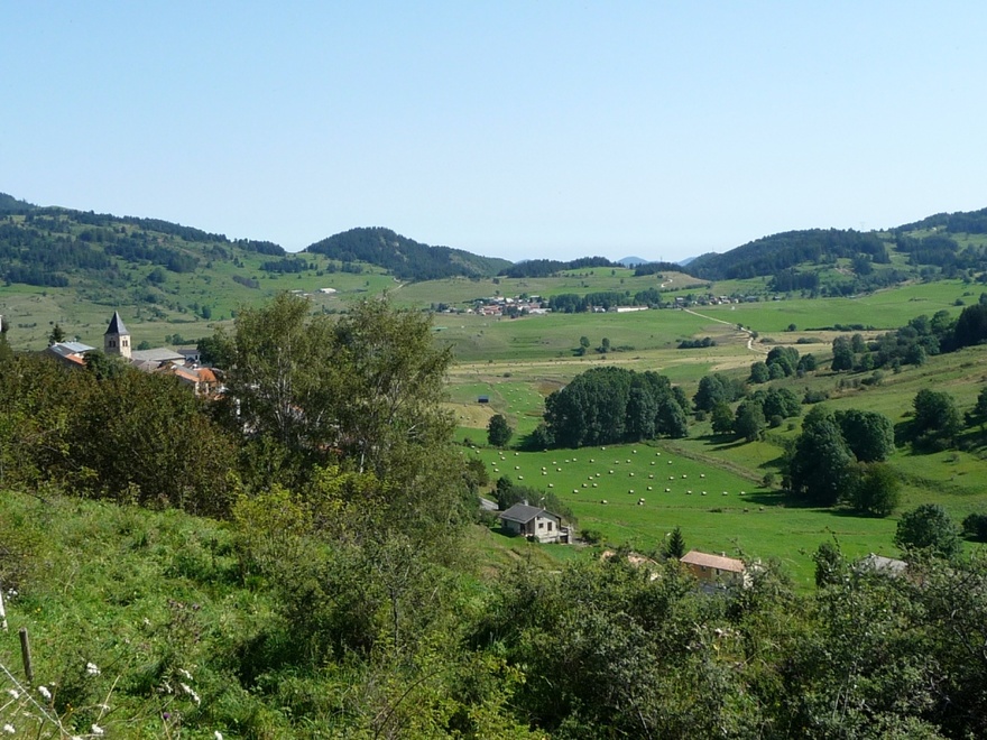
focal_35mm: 50
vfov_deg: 29.1
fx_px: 1426
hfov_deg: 38.2
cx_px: 494
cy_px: 370
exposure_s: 1/800
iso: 100
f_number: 3.4
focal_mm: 5
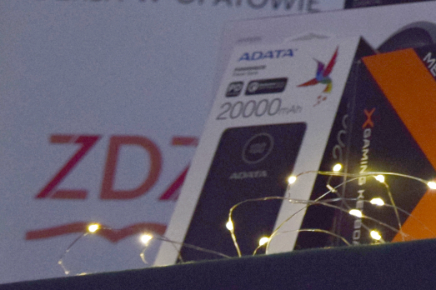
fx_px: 1875
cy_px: -220
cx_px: 825
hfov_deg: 12.0
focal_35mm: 155
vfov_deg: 8.5
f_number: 4
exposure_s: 1/50
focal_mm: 27
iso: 1000
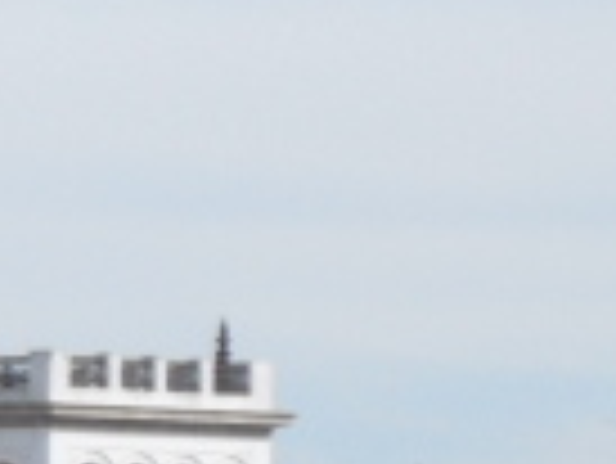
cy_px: 761
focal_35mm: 606
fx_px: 10793
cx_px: -899
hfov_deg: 3.2
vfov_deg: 2.5
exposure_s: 1/750
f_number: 4.6
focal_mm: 14.4
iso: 80
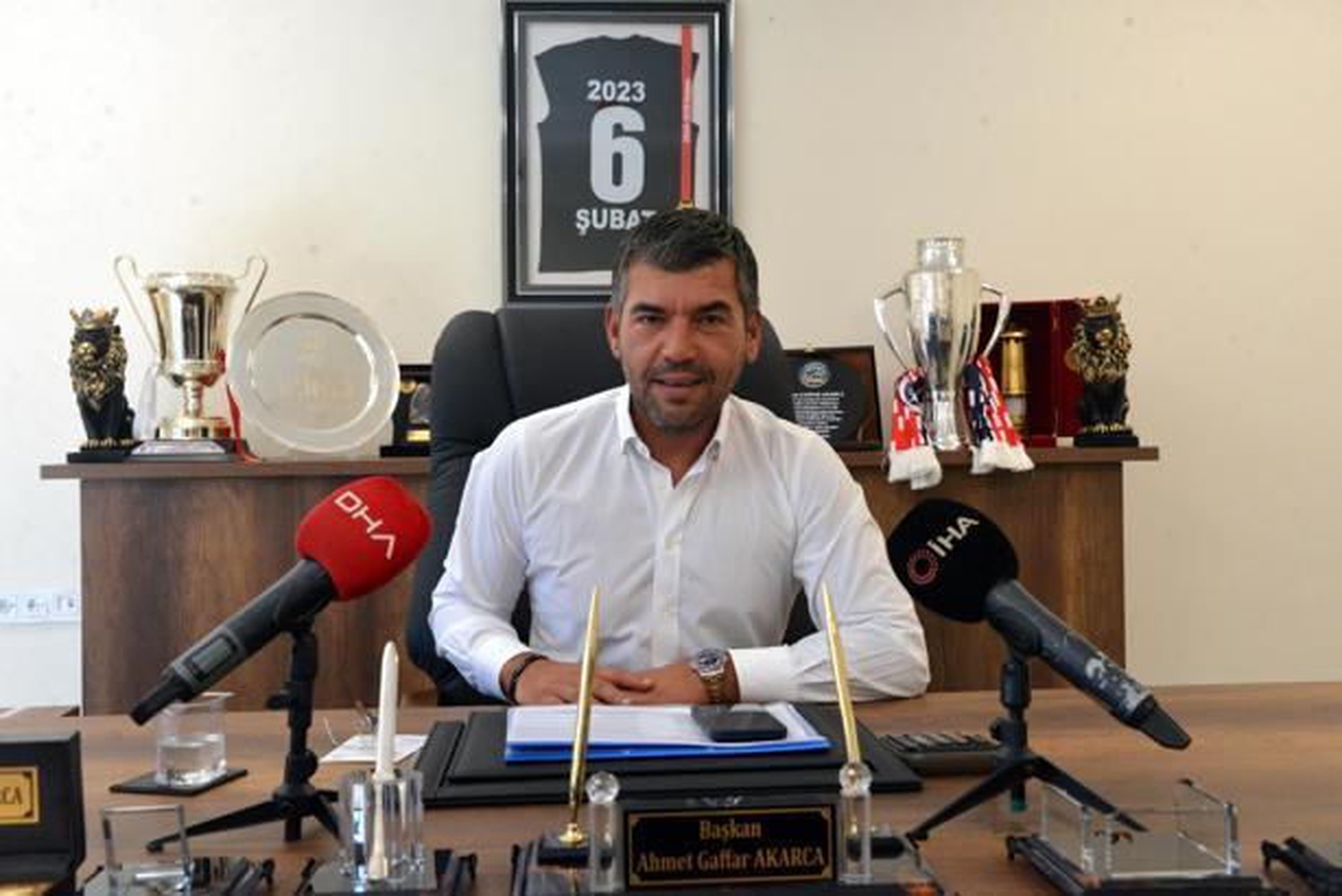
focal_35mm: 38
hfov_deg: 50.7
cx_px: 671
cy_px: 448
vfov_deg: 35.1
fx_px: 1417
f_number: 9
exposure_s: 1/250
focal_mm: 38
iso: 5000
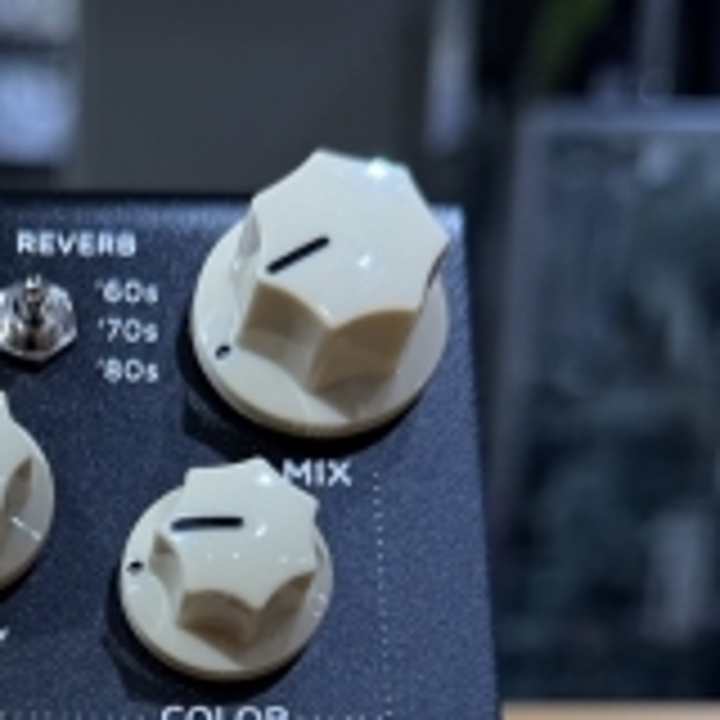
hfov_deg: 23.8
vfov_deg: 23.1
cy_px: 842
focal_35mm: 69
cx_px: -14
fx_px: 1624
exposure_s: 1/120
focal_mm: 6.76
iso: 160
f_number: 1.78
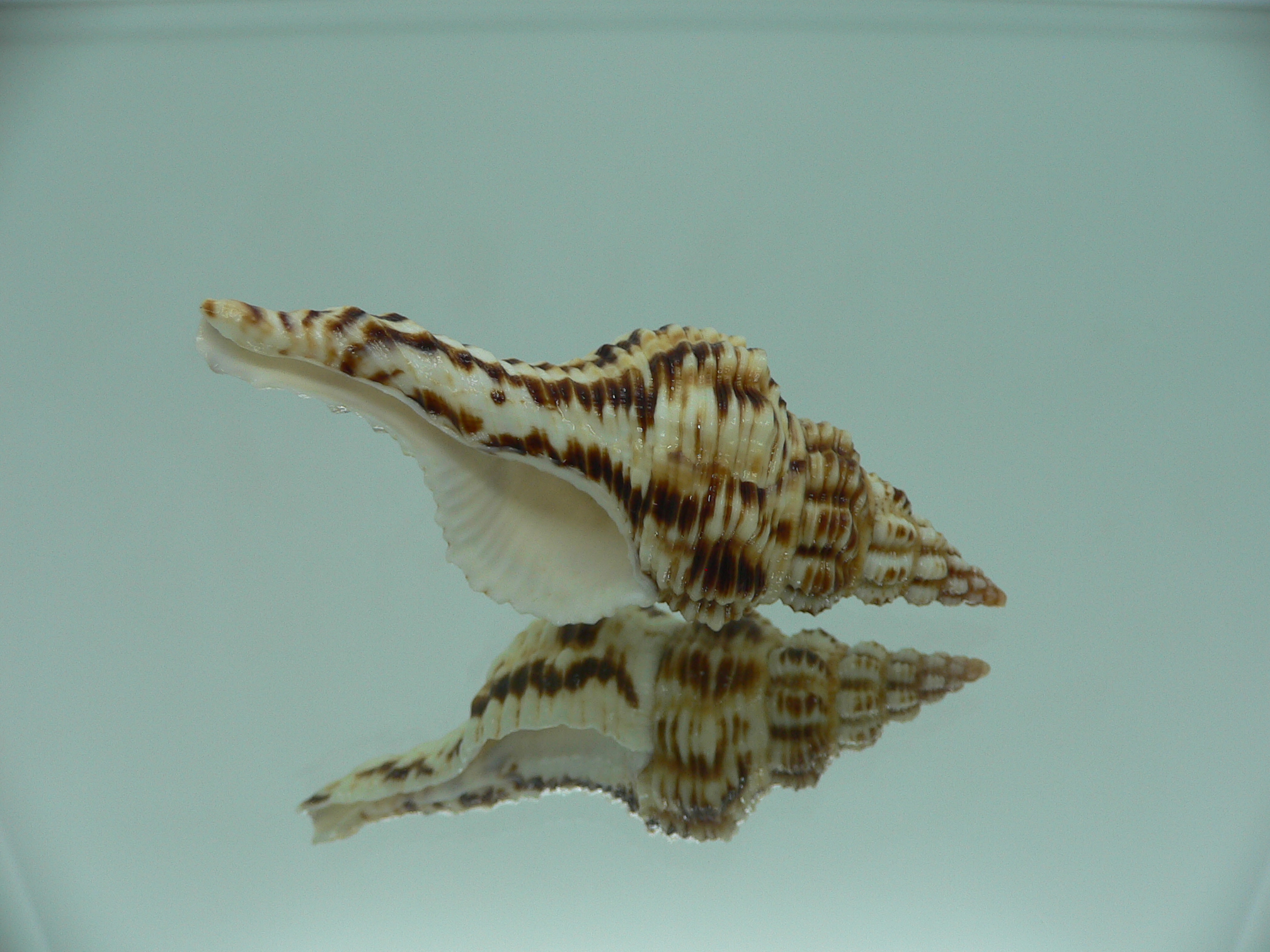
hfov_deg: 52.6
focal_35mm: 35
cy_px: 476
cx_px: 635
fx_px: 1284
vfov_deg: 40.7
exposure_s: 1/60
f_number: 2.8
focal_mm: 4.6
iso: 80
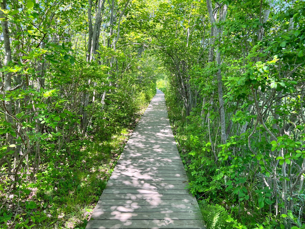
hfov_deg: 67.3
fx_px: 229
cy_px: 114
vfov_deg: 53.1
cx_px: 152
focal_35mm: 26
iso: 40
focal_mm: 5.7
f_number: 1.5
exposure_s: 1/263
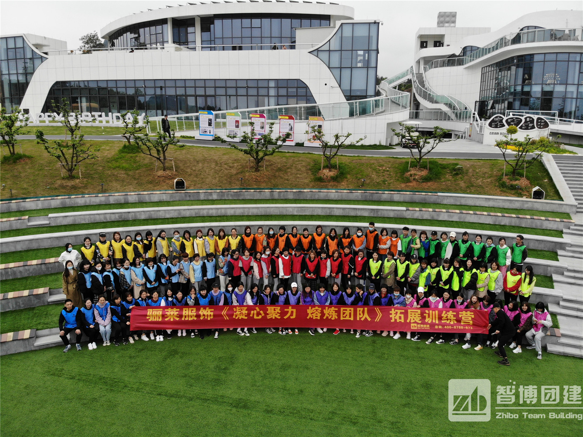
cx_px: 292
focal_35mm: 24
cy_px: 218
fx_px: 404
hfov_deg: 71.6
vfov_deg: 56.8
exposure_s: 1/224
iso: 116
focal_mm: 4.5
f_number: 2.8
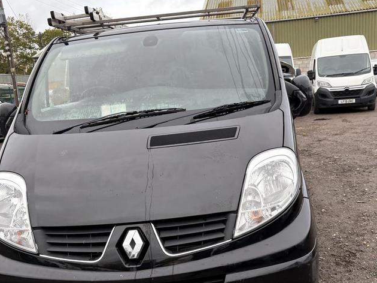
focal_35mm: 37
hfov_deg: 50.1
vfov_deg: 38.4
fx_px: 403
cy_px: 174
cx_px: 197
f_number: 1.6
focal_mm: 5.96
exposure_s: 1/475
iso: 50
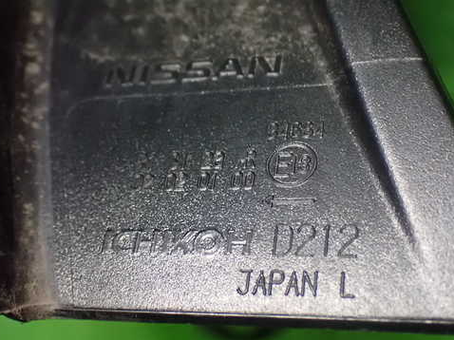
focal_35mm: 59
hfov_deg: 32.7
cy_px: 168
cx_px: 224
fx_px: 773
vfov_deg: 24.8
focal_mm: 8.4
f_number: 3.1
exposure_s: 1/50
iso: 1600
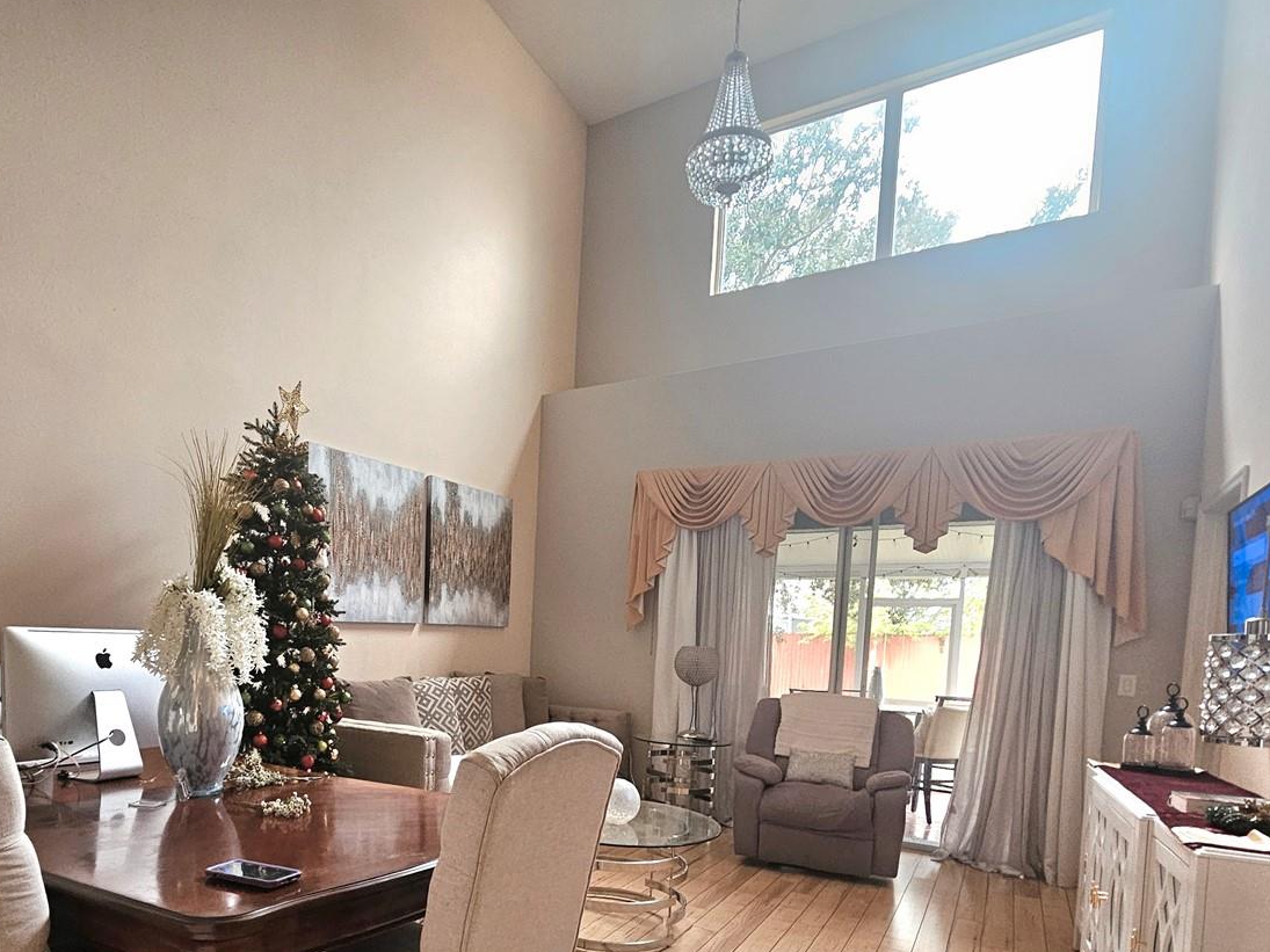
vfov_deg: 65.7
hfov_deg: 83.9
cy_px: 678
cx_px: 522
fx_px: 697
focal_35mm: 19
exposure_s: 1/40
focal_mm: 2.2
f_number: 2.2
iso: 320
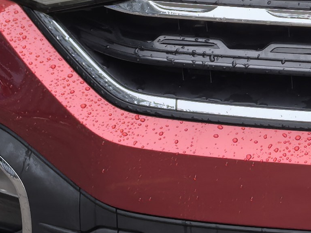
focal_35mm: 144
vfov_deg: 10.2
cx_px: 470
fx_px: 1294
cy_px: -22
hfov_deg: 13.0
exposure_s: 1/713
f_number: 2
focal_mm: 5.75
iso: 50
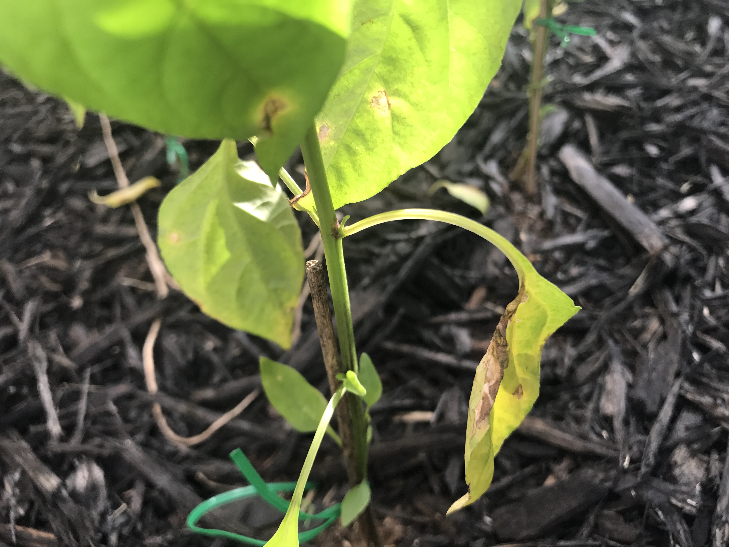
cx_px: 364
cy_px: 274
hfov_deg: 63.4
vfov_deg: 49.7
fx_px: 590
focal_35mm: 28
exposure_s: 1/120
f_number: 1.8
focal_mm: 3.99
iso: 32
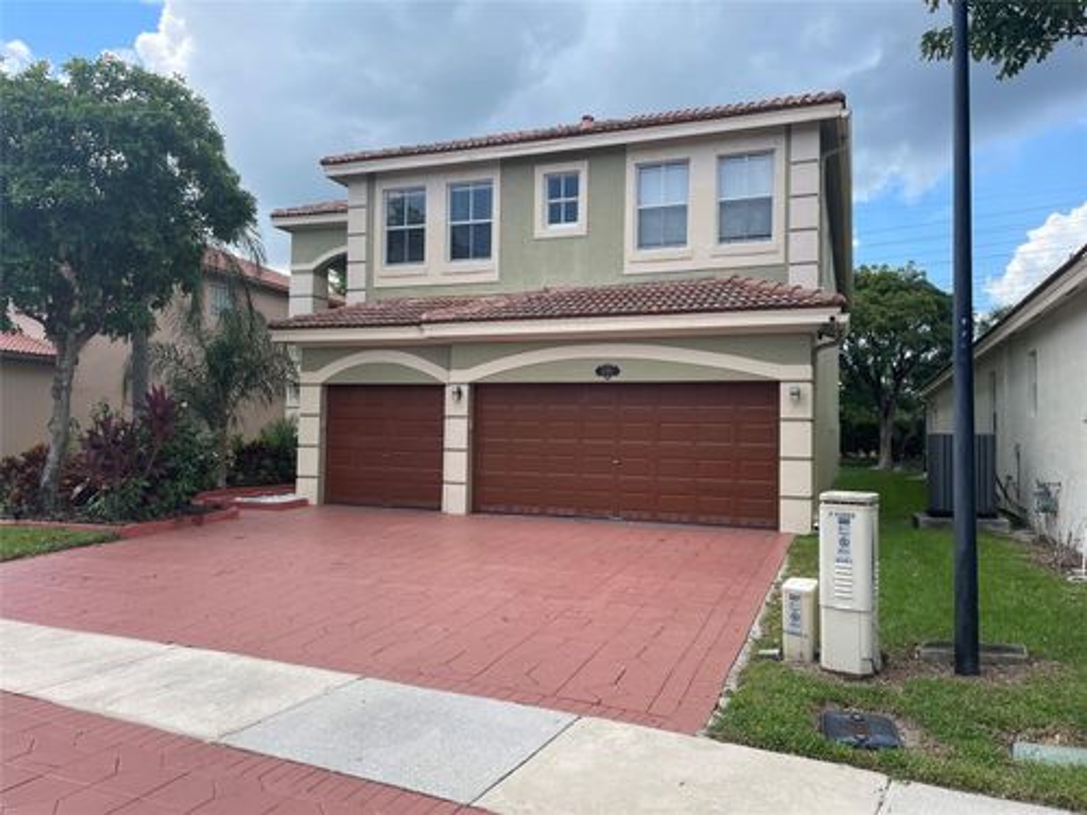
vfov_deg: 53.1
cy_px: 408
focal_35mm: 26
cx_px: 544
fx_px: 816
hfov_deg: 67.3
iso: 32
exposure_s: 1/1825
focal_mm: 4.2
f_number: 1.6
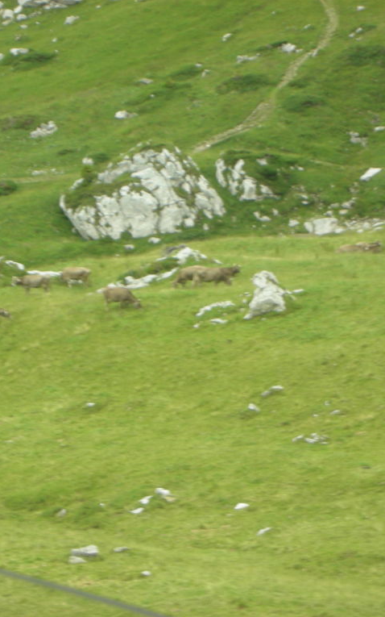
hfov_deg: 8.8
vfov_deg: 14.0
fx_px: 2502
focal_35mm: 149
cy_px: 308
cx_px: 140
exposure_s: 1/60.3
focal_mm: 17.4
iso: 66
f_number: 5.4
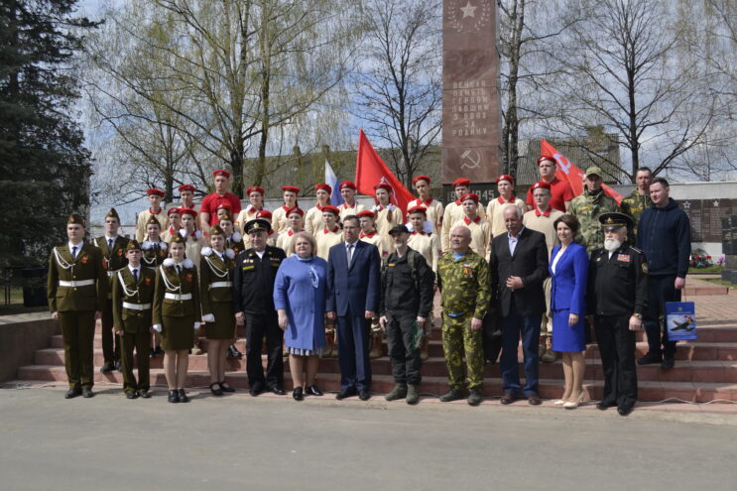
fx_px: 737
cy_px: 246
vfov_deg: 36.9
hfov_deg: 53.1
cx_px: 368
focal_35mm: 36
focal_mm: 24
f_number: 6.3
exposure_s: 1/1600
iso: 400
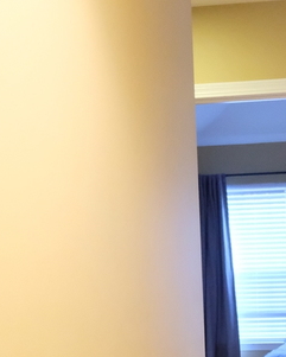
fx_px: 962
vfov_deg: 19.9
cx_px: 258
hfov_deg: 16.7
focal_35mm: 91
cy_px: 413
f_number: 2.8
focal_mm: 18
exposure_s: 1/60
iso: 5000
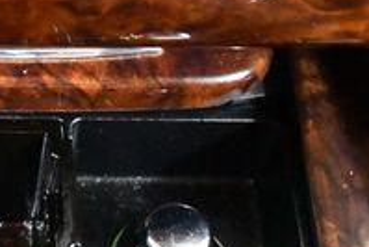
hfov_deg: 17.2
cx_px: -17
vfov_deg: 11.8
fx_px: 1190
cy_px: 223
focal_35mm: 116
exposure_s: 1/60
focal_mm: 18
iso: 12800
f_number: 3.5
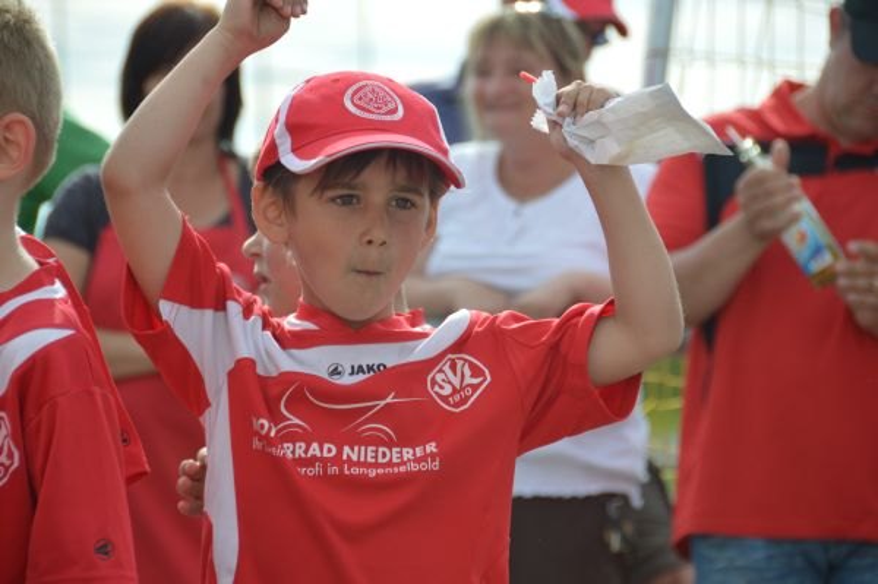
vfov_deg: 6.8
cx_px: 439
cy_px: 292
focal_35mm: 202
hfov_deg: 10.2
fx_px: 4935
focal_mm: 135
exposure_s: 1/500
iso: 160
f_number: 5.6
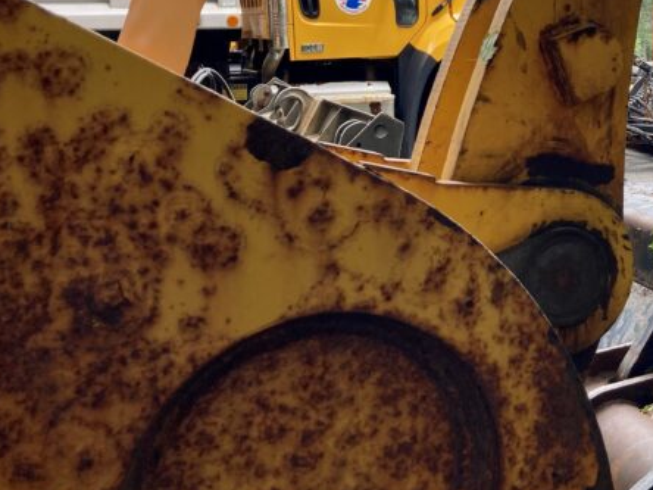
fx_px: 1000
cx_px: 559
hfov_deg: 34.6
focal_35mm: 53
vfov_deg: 27.0
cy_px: 97
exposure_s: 1/315
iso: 20
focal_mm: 3.99
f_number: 1.8
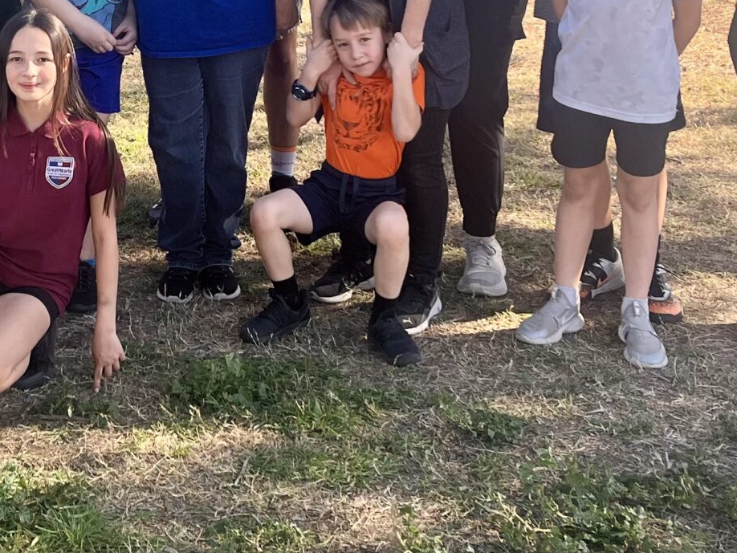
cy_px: 14
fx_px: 1235
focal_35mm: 58
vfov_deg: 24.2
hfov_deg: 32.7
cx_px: 209
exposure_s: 1/621
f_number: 1.6
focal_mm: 5.1
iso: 50
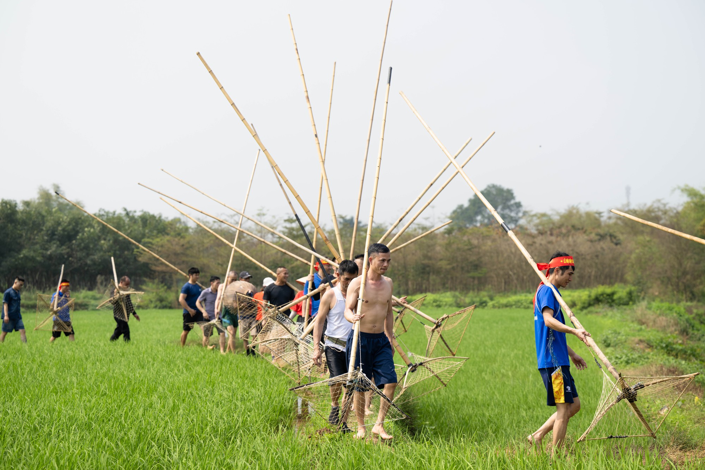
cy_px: 235
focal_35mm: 77
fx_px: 1508
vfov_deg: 17.7
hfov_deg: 26.3
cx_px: 352
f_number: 4
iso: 125
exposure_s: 1/800
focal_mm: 77
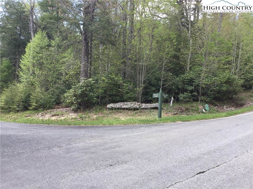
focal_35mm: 31
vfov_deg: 45.4
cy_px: 94
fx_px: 227
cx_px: 126
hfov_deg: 58.4
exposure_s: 1/279
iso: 25
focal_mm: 3.3
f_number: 2.4
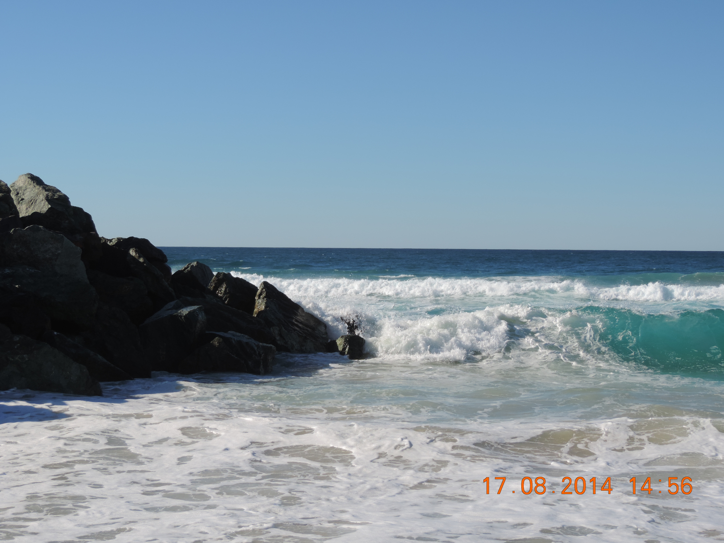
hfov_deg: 27.8
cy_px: 272
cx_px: 362
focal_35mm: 70
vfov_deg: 21.0
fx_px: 1464
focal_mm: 12.4
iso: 80
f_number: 3.9
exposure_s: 1/1000
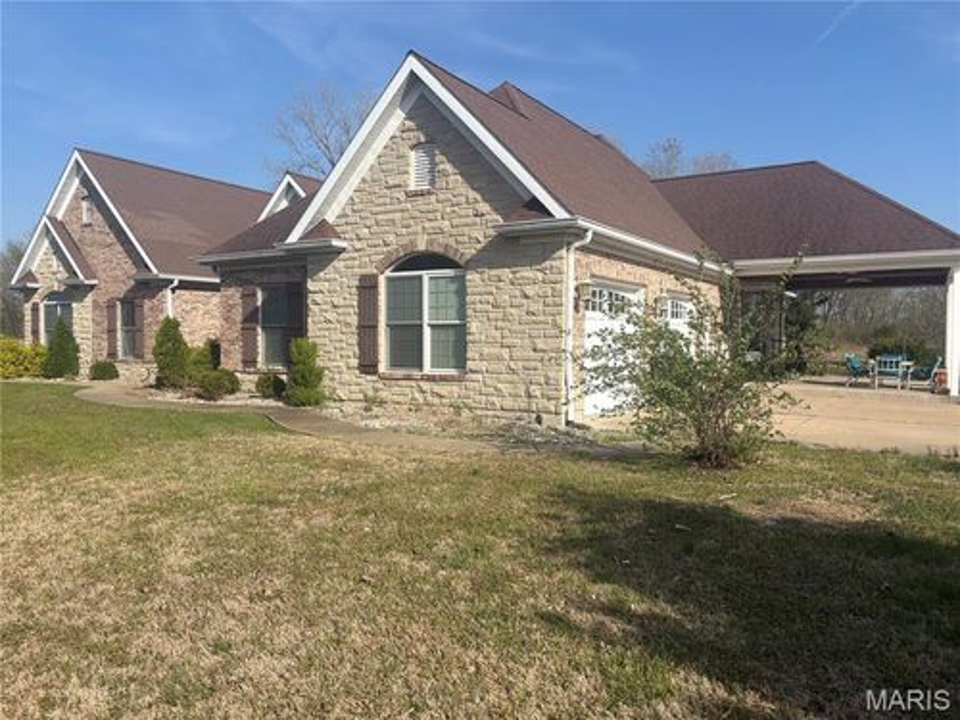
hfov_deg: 67.3
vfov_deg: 53.1
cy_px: 360
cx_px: 480
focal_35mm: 26
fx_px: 721
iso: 50
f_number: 1.6
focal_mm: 5.96
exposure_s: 1/4065
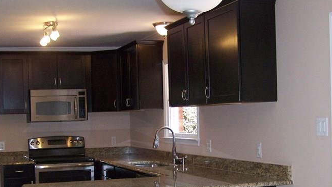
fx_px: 572
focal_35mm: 65
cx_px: 165
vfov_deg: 18.4
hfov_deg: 32.3
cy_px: 148
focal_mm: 6.3
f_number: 2.8
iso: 160
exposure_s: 1/60
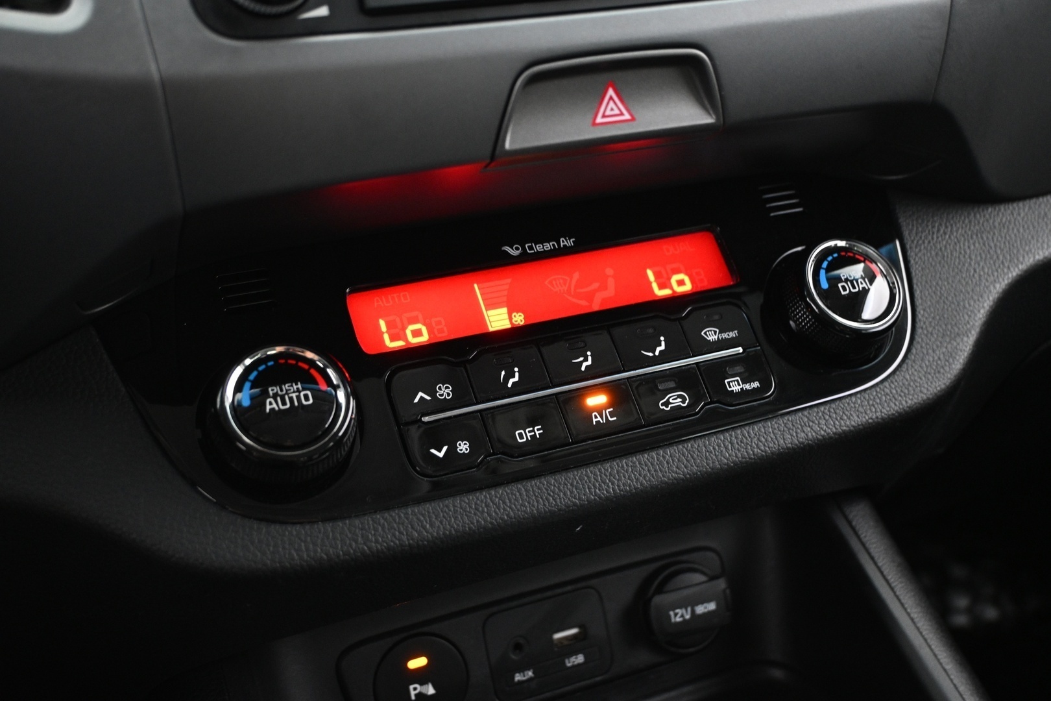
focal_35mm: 39
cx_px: 526
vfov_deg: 34.2
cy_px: 350
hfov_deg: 49.6
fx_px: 1138
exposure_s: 1/8
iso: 1600
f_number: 4.5
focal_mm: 26
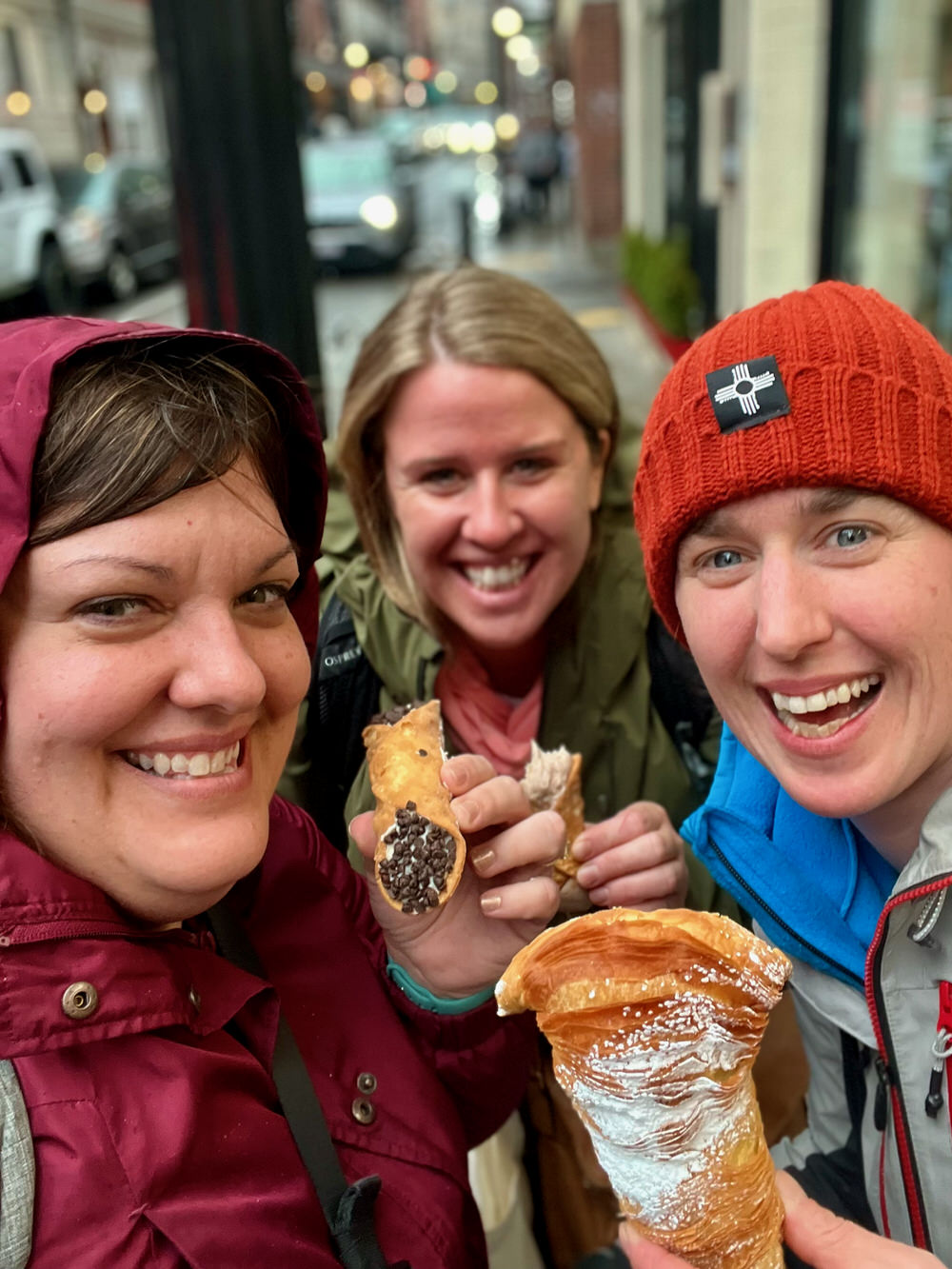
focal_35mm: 30
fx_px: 1100
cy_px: 634
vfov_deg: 60.0
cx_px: 476
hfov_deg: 46.8
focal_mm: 2.71
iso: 160
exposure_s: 1/60
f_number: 2.2
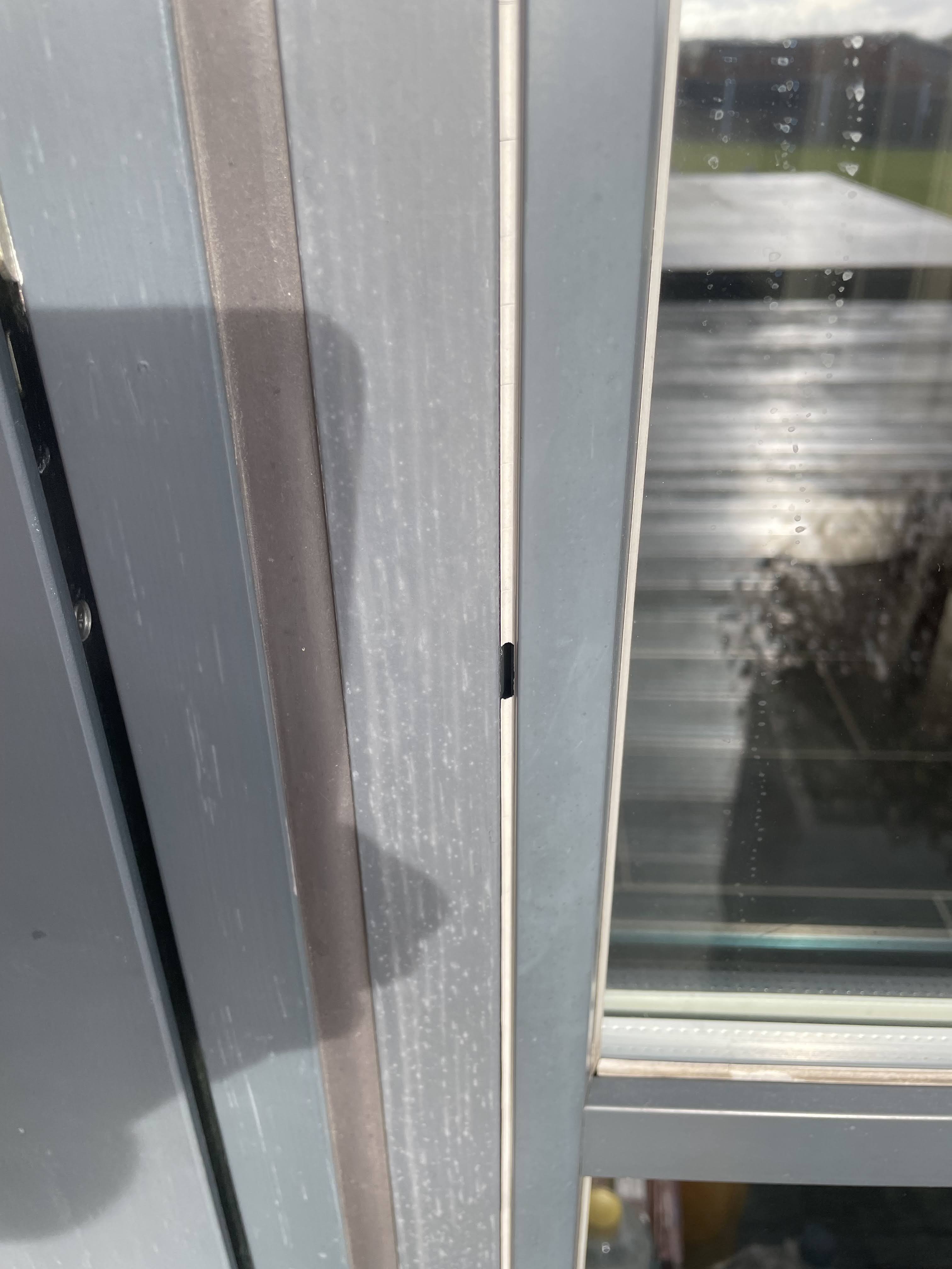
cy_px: 634
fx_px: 953
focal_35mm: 26
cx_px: 476
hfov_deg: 53.1
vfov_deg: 67.3
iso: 32
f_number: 1.6
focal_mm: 4.2
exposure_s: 1/433
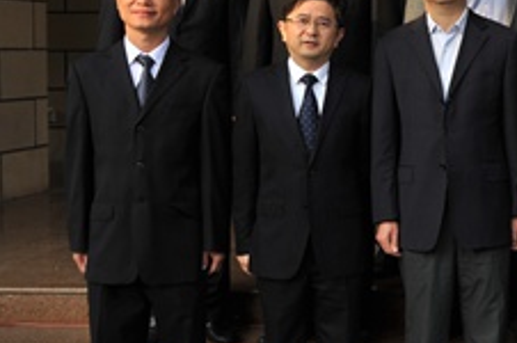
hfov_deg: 24.1
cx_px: 611
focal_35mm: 77
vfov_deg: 17.6
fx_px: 1104
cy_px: 95
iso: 160
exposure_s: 1/125
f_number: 8
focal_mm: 29
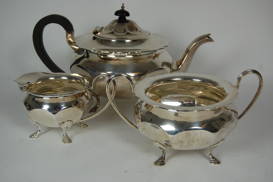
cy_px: 91
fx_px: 432
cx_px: 136
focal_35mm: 57
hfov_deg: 35.1
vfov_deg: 23.7
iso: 220
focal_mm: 38
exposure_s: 1/125
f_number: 5.6
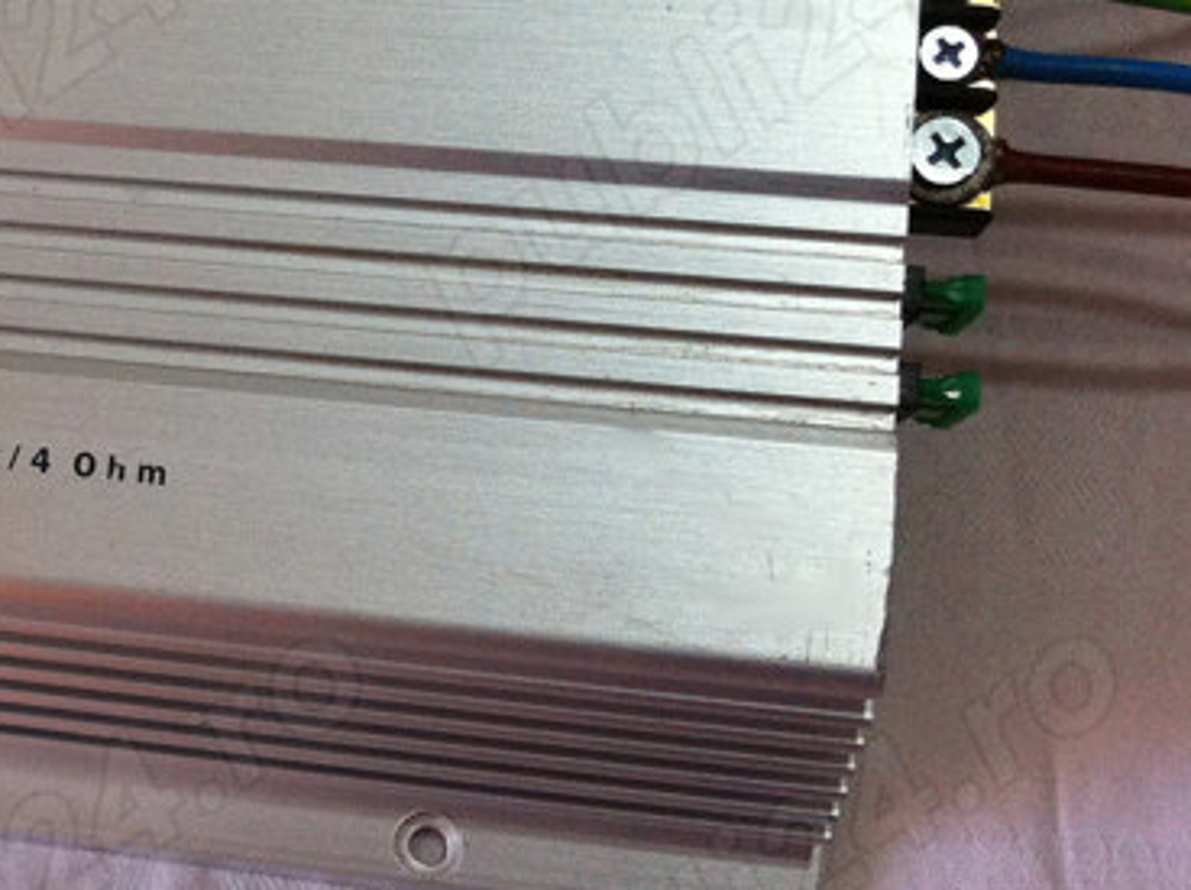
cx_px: -369
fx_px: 3264
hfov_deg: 19.1
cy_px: 121
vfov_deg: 15.4
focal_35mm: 95
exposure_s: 1/120
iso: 125
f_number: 2.8
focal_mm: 3.85
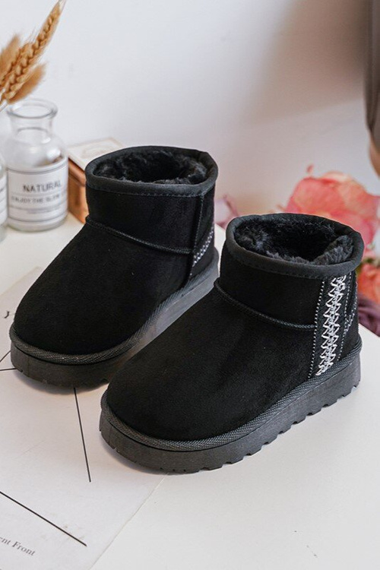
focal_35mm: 43
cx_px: 190
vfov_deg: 45.4
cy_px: 285
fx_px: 681
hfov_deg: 31.2
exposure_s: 1/100
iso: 500
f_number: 4
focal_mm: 43
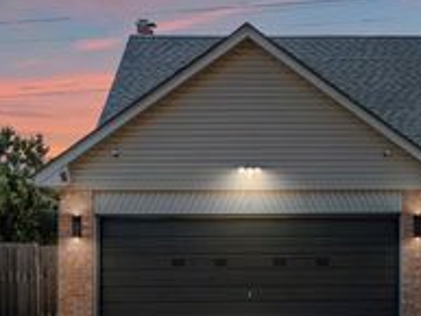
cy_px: 280
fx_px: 1059
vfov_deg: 16.8
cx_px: 423
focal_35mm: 87
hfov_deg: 21.7
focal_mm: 35
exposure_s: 1/160
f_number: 8
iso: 100
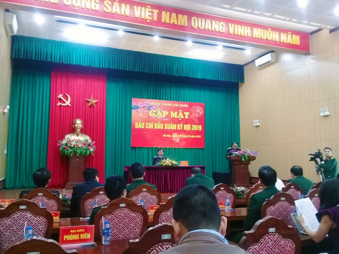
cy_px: 127
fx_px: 304
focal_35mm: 31
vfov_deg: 45.4
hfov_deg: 58.4
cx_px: 170
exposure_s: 1/17
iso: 200
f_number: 2.2
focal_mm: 3.3
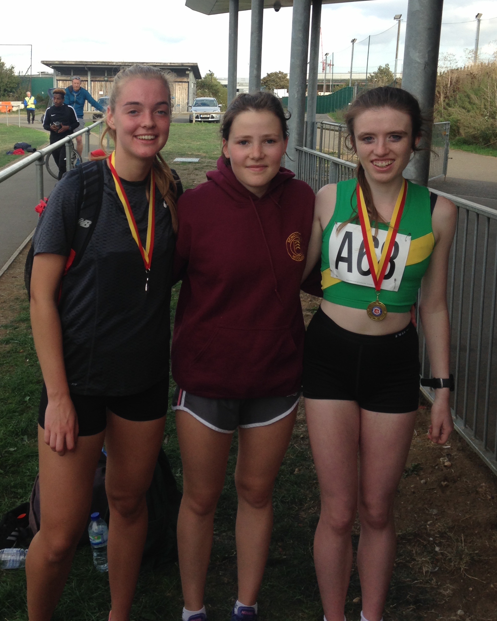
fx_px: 791
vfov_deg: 42.4
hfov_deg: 34.8
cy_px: 212
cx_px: 203
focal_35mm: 43
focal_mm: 4.12
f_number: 2.4
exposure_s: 1/396
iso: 50
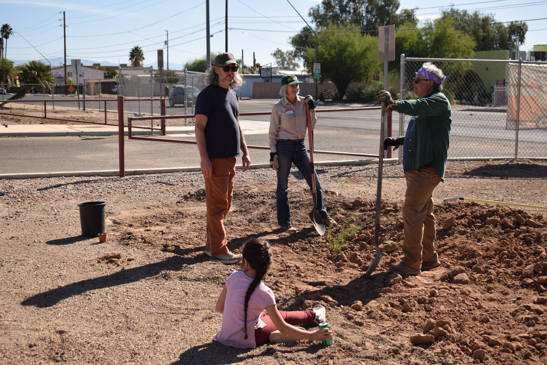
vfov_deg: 26.5
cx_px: 274
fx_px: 775
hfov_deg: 38.9
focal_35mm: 51
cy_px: 182
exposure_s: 1/500
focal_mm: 34
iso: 100
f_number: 5.6
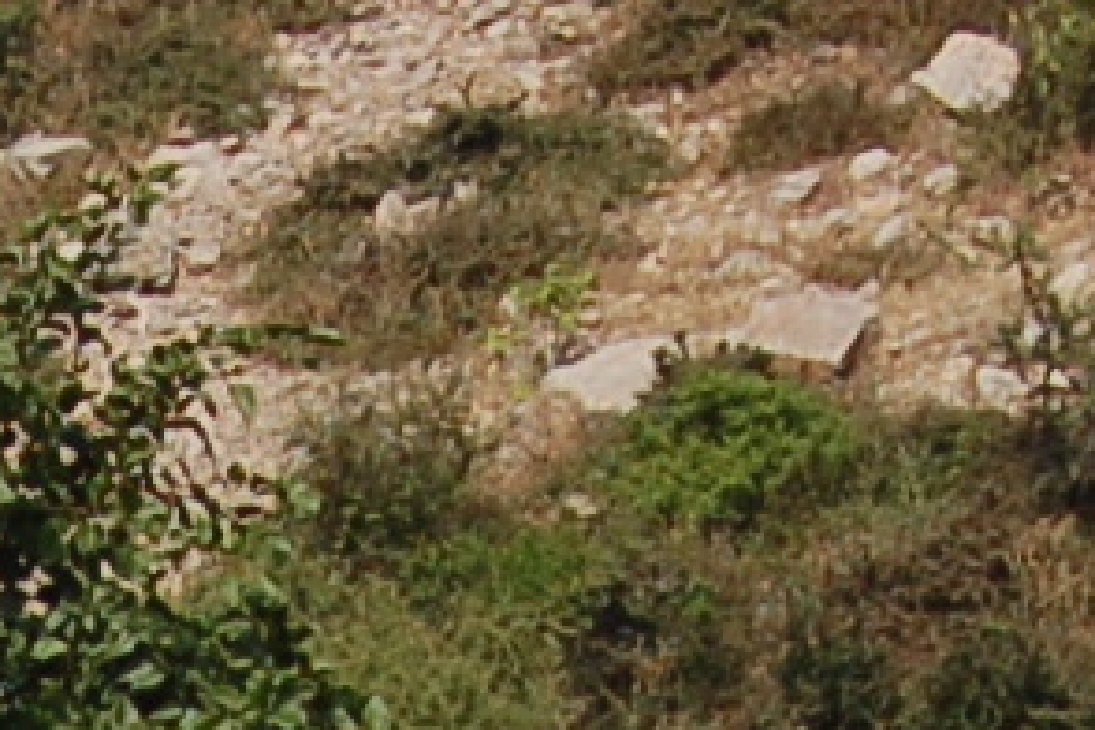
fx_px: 9793
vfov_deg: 4.1
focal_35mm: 322
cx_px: -555
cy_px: 2343
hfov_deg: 6.3
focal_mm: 28
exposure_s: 1/400
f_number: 10
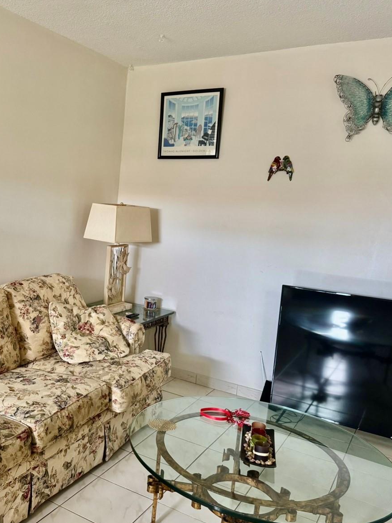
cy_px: 267
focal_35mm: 33
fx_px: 498
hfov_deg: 41.2
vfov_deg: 55.3
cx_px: 82
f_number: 1.78
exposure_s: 1/60
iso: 160
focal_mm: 6.76
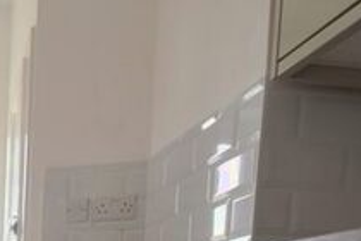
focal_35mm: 50
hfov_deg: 36.0
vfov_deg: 22.7
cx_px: 5
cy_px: 347
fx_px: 501
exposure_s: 1/80
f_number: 4.5
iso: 400
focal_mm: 10
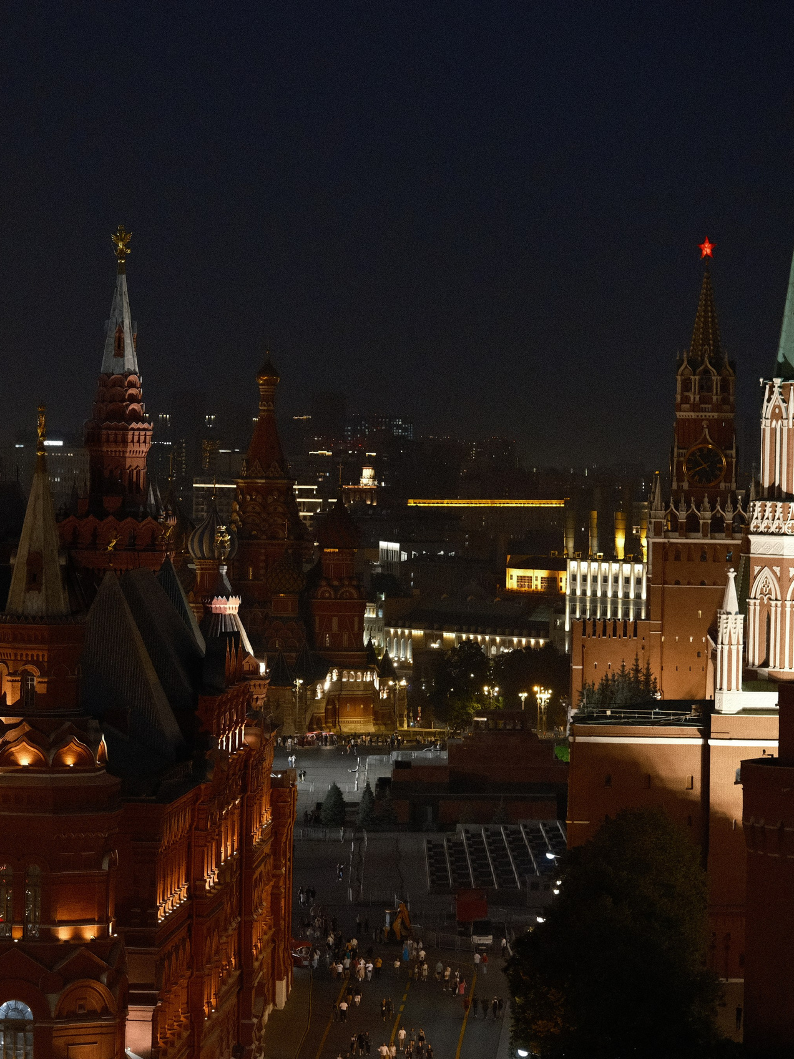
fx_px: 5016
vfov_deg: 12.0
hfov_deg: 9.0
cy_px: 532
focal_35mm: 164
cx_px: 127
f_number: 2.2
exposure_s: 1/100
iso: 3200
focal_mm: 75
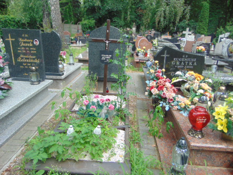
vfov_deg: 54.9
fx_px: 168
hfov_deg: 69.4
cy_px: 88
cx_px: 116
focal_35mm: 25
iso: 80
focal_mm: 4.5
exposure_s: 1/200
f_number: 3
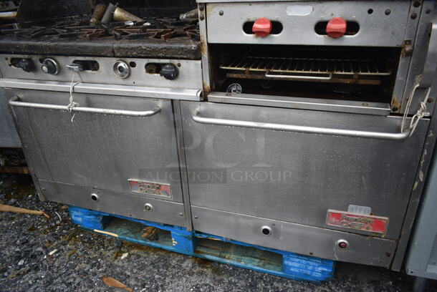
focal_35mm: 27
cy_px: 146
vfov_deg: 48.0
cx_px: 218
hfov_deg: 67.3
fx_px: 328
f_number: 3.5
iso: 360
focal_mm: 18
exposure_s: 1/125
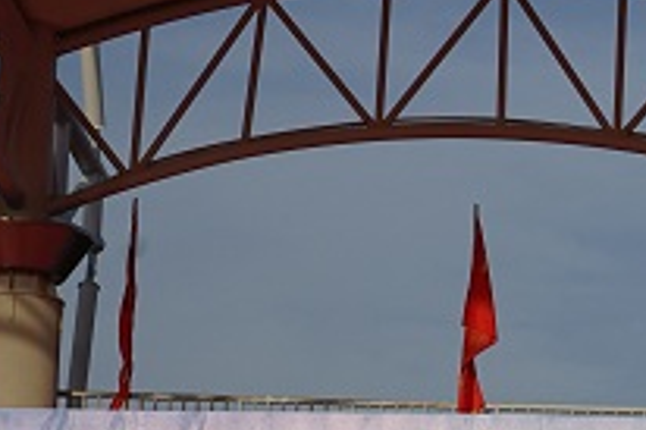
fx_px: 3998
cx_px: 922
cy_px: 822
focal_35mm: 223
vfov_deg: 6.0
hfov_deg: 9.0
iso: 100
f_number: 11
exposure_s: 1/250
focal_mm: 51
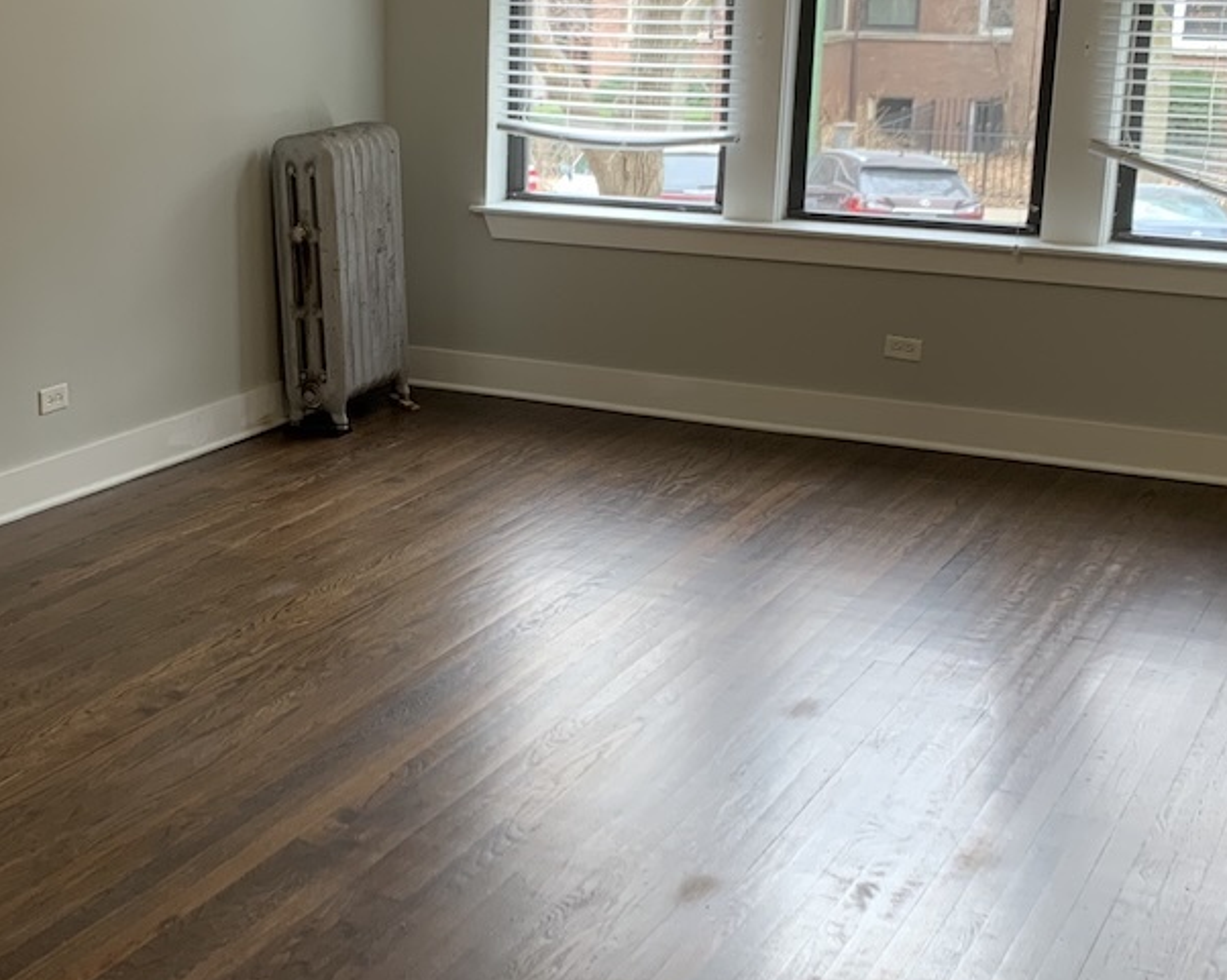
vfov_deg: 28.1
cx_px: 436
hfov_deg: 34.5
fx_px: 1960
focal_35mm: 54
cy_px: 481
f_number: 1.8
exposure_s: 1/60
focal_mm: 4.25
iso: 64
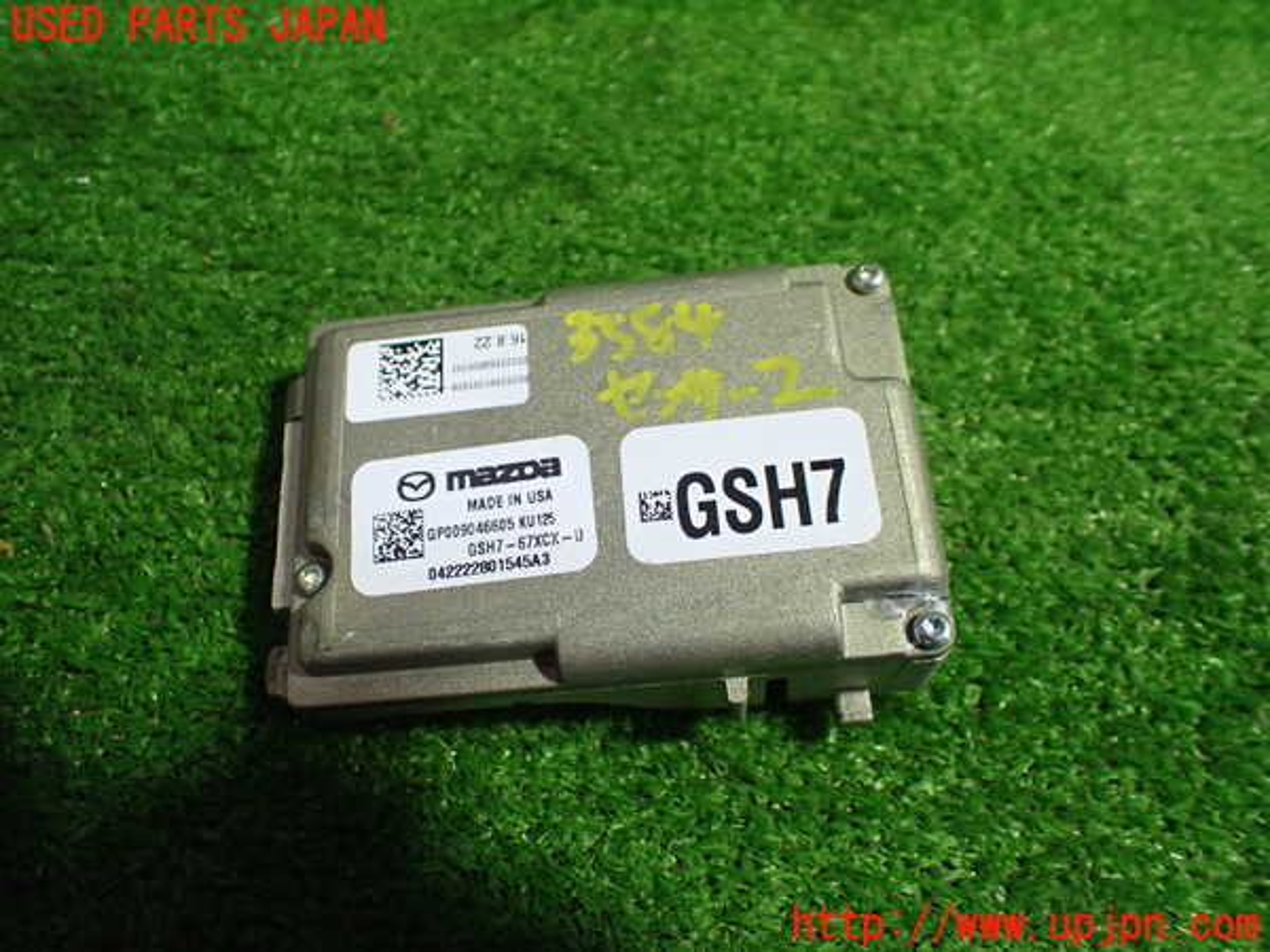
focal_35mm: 30
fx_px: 1101
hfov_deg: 60.0
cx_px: 635
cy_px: 476
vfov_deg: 46.8
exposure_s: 1/125
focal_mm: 5.4
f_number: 2.3
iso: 640
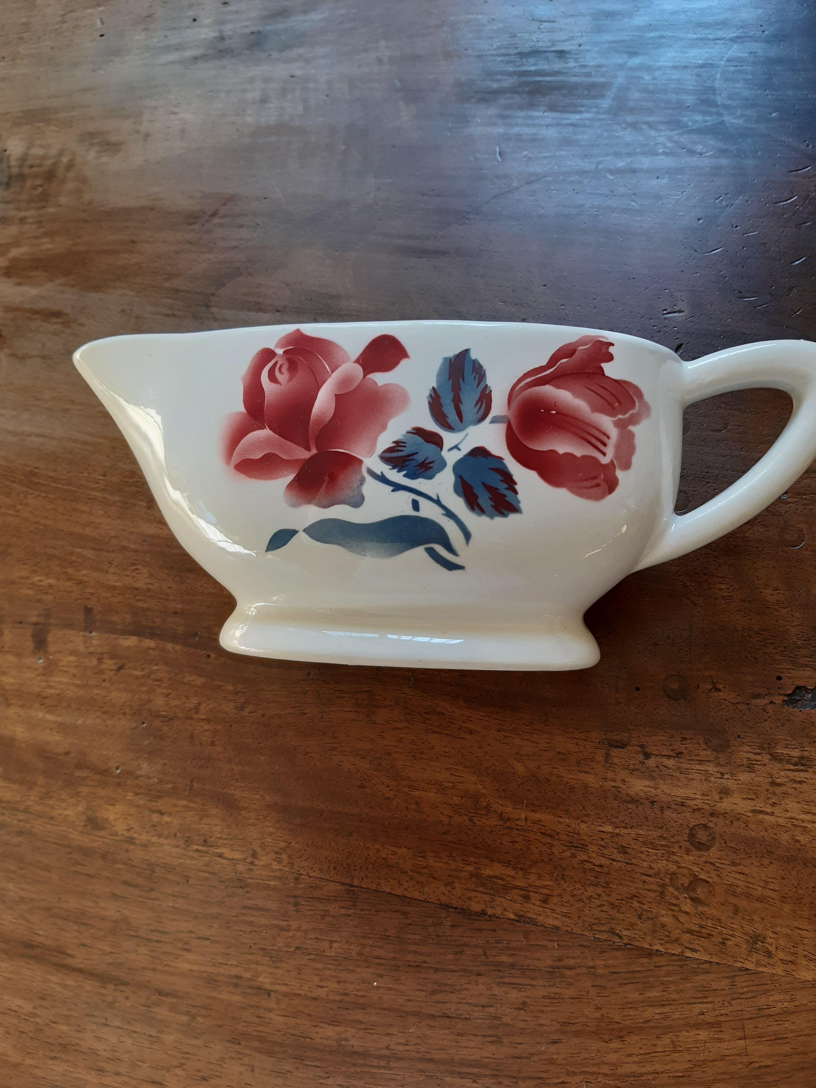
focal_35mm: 26
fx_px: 817
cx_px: 408
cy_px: 544
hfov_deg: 53.1
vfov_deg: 67.3
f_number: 1.7
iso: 50
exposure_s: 1/100
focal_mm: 3.92
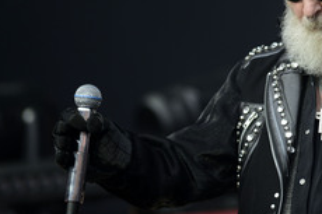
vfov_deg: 3.5
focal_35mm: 392
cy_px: 73
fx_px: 3504
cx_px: 312
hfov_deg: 5.3
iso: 400
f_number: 2.8
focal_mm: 200
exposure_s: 1/640
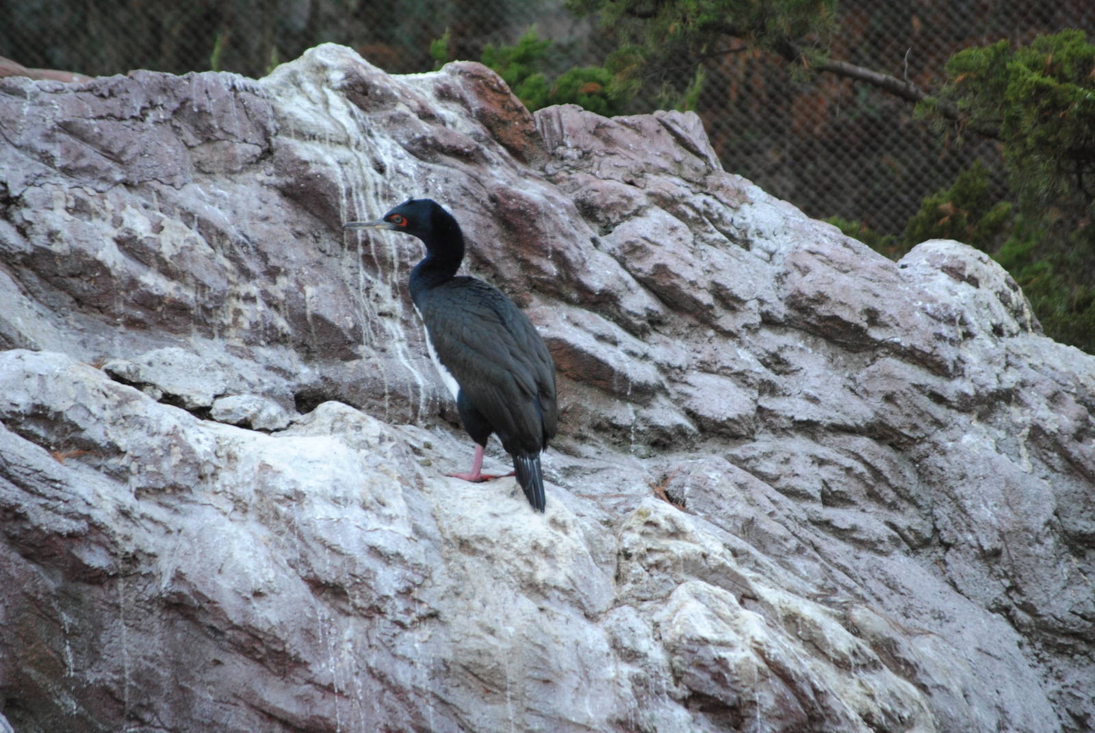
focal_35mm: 300
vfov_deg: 4.6
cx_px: 548
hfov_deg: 6.9
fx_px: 9136
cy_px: 366
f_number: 5.6
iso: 400
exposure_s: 1/50
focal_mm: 200
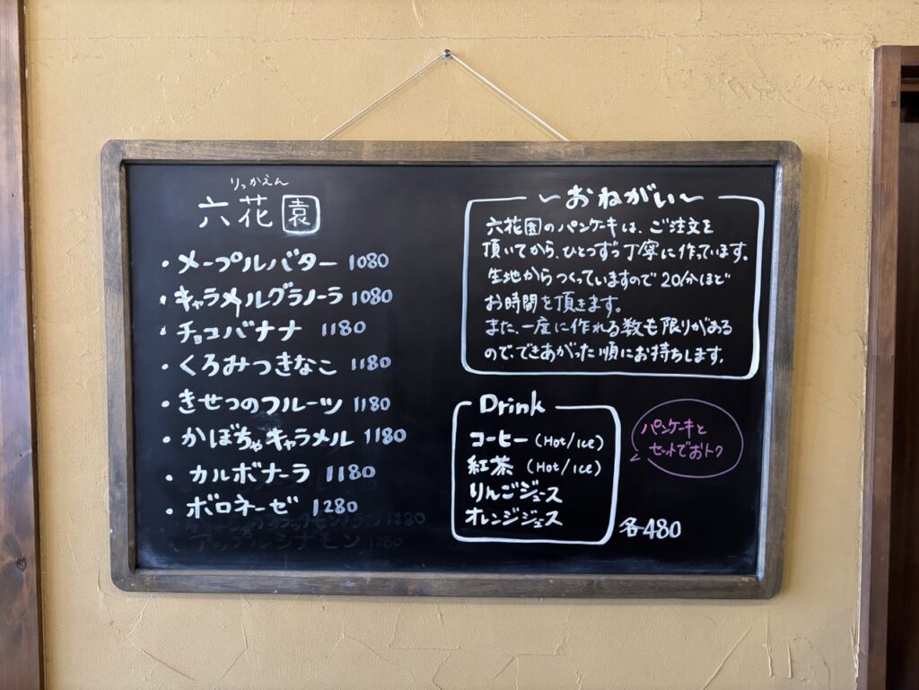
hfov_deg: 67.3
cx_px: 460
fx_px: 690
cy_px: 345
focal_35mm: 26
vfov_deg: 53.1
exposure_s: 1/60
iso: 320
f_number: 1.6
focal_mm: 5.96
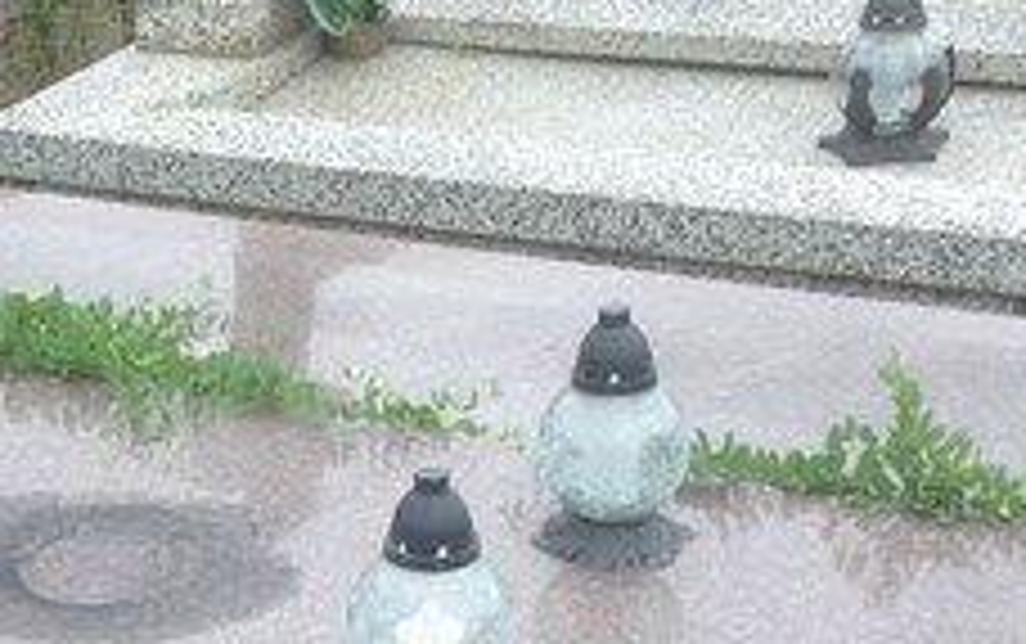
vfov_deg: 13.3
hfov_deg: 20.3
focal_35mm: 98
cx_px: -76
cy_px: 536
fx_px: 2743
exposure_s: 1/254
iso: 50
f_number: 2.4
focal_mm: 4.12
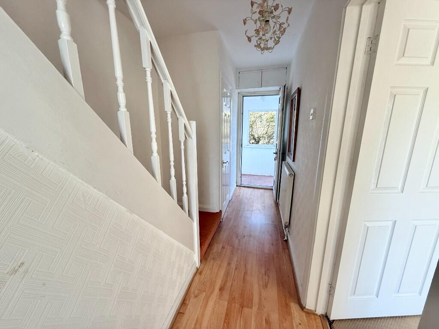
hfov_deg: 102.1
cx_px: 220
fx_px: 178
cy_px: 164
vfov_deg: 85.7
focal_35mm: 14
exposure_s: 1/99
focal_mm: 2.22
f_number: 2.2
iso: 200
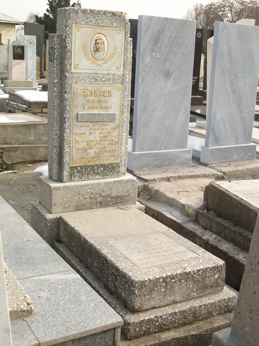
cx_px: 130
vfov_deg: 42.1
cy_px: 173
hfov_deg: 32.2
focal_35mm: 45
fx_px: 449
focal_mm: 7.6
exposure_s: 1/320
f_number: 3
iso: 64
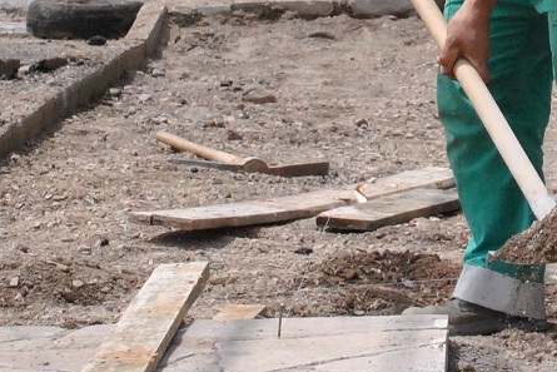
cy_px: -91
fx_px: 3235
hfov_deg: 9.7
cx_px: 607
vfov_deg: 6.5
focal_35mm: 209
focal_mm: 32
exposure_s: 1/4000
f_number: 7.1
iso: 900
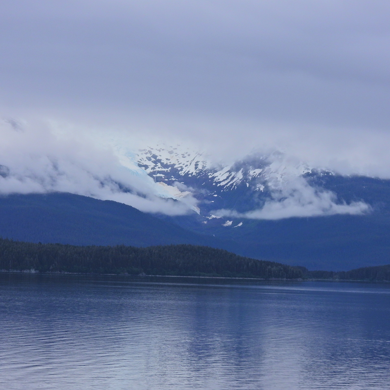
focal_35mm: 136
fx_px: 1734
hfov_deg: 12.8
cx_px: 166
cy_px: 195
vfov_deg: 12.8
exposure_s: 1/1000
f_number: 4
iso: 100
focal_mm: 20.5
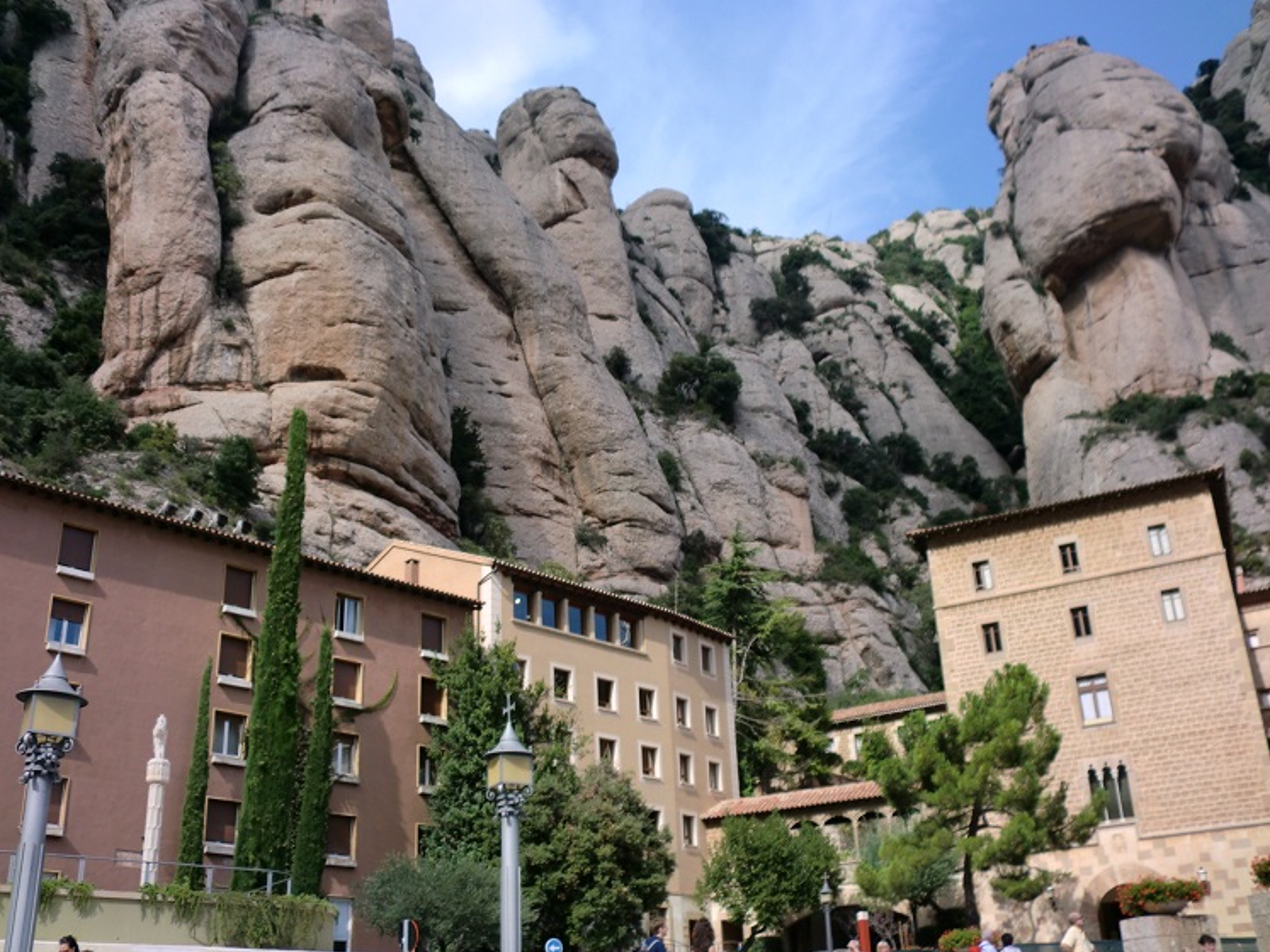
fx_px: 1321
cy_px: 464
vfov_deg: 39.6
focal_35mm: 36
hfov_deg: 51.4
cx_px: 629
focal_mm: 6.3
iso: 64
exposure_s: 1/640
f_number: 3.1
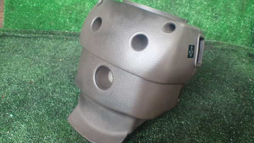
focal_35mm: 33
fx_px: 222
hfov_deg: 59.5
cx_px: 127
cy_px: 62
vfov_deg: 35.6
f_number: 2.3
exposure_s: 1/50
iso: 800
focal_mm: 5.4
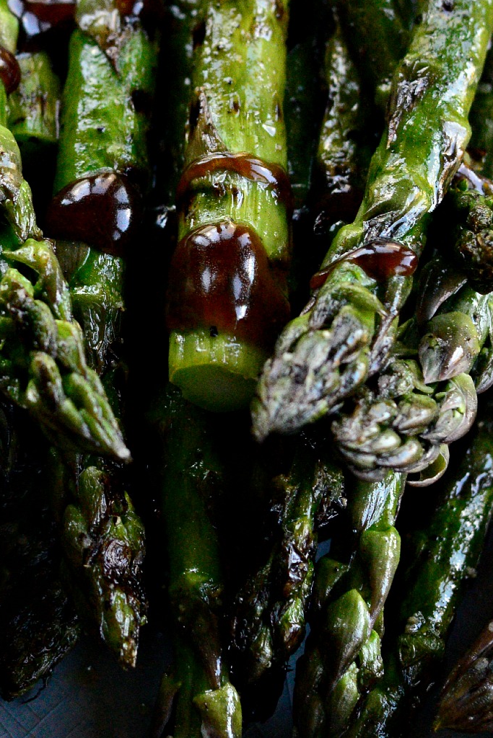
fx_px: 3326
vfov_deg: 12.6
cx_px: -61
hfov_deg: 8.4
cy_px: 103
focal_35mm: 162
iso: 2500
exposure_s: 1/400
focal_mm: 50
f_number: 4
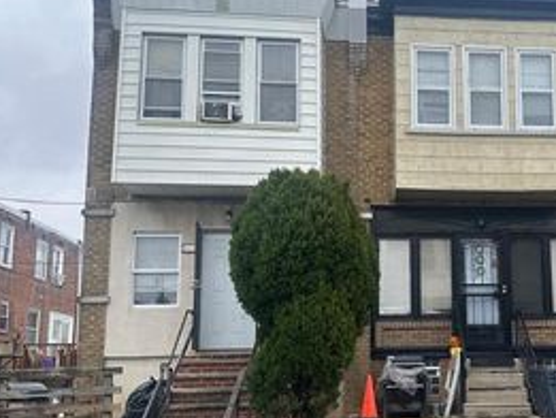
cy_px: 246
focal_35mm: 46
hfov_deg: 39.4
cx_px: 456
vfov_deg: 31.5
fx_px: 739
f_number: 1.78
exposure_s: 1/1095
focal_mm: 6.86
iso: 80
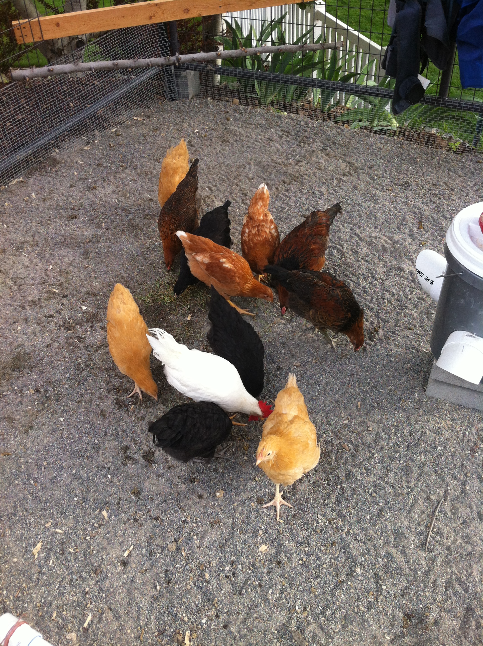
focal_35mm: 35
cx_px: 242
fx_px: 653
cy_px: 323
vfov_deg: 52.7
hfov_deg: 40.6
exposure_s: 1/144
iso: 80
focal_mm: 3.85
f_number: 2.8
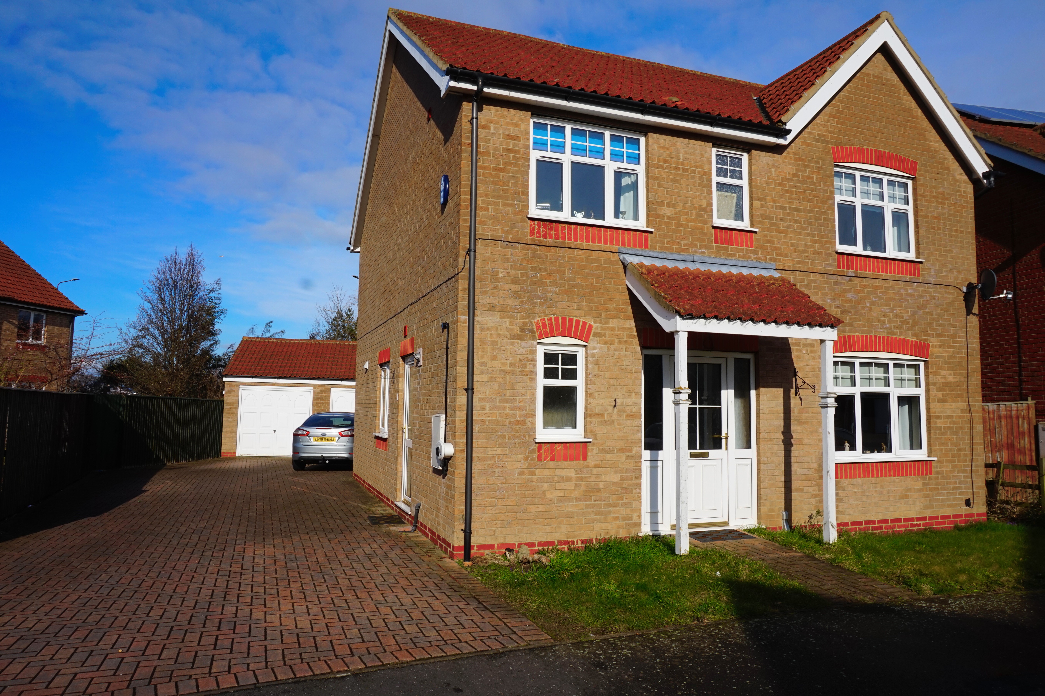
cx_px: 522
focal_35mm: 24
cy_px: 348
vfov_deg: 53.1
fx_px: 696
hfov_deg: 73.8
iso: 100
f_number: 14
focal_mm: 16
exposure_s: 1/160
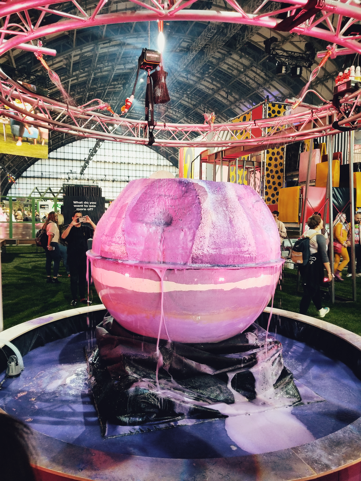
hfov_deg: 53.1
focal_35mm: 26
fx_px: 362
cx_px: 180
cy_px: 240
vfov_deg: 67.3
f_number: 1.7
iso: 200
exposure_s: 1/50
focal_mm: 4.25
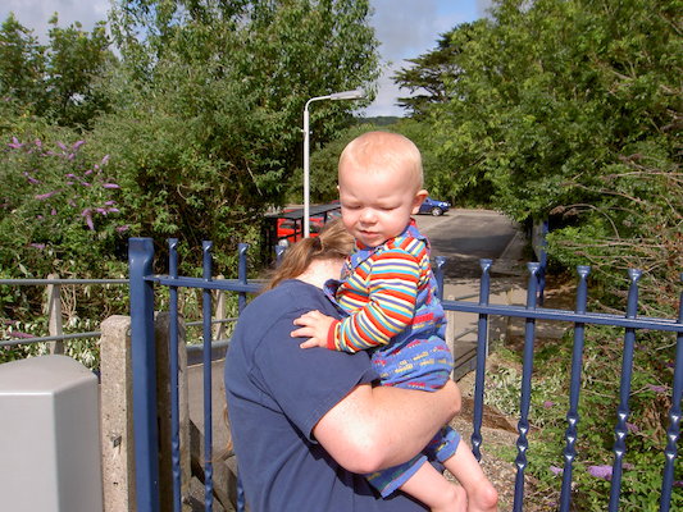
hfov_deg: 53.9
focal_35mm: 34
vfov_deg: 41.8
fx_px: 671
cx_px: 342
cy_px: 256
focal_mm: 5.6
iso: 50
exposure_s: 1/400
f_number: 4.7
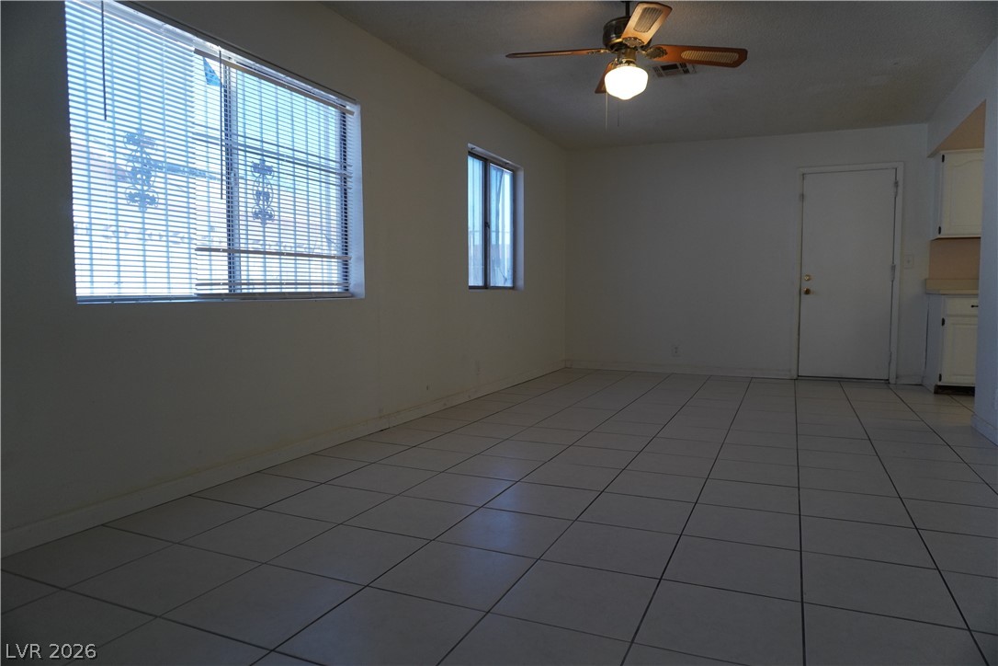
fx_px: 665
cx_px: 499
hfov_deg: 73.7
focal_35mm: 24
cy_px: 333
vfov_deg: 53.1
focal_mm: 16
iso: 800
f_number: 4
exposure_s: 1/160
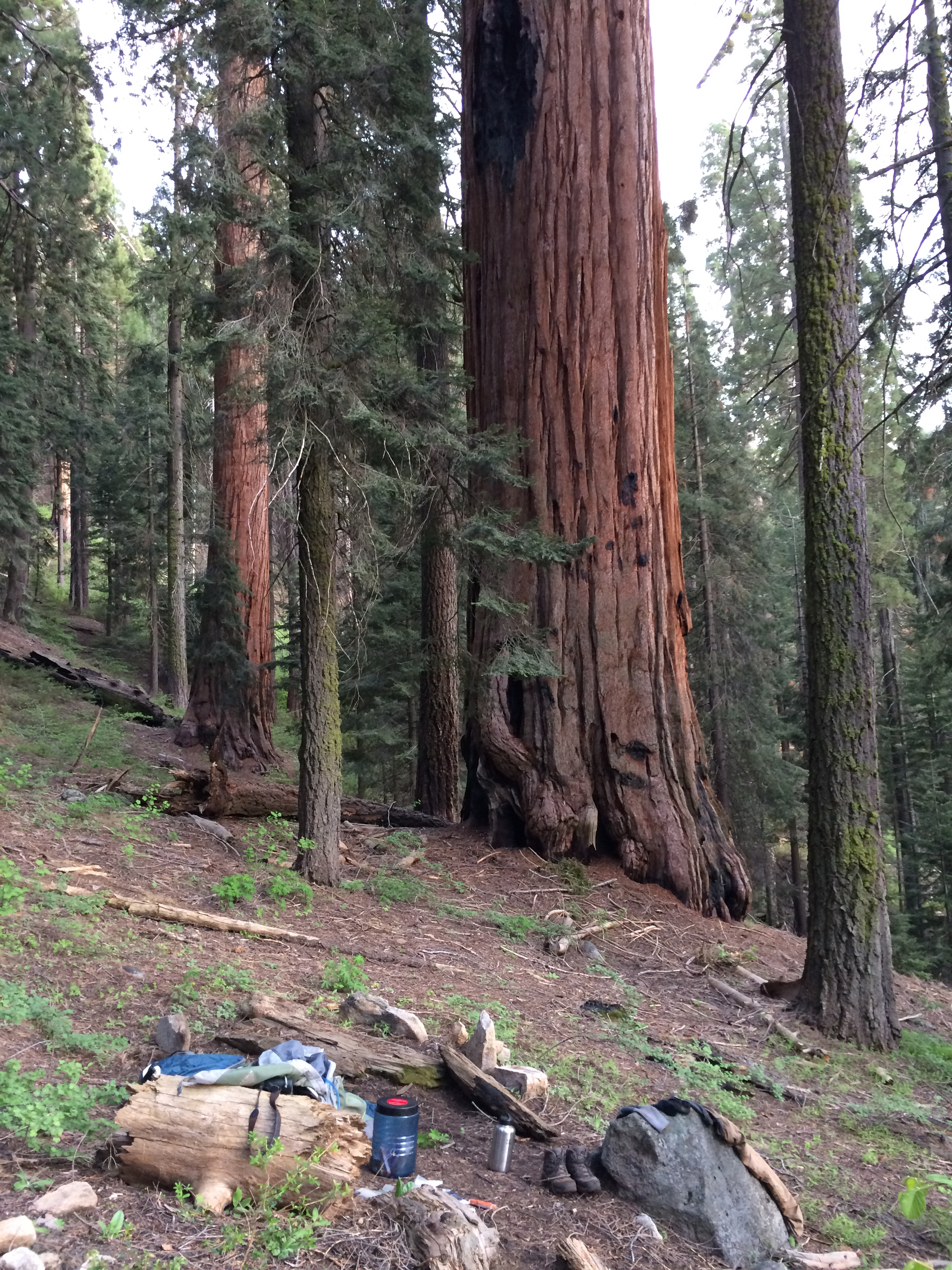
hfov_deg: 48.2
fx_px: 1063
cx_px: 476
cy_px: 635
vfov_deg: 61.7
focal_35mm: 29
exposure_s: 1/30
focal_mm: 4.15
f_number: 2.2
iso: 125
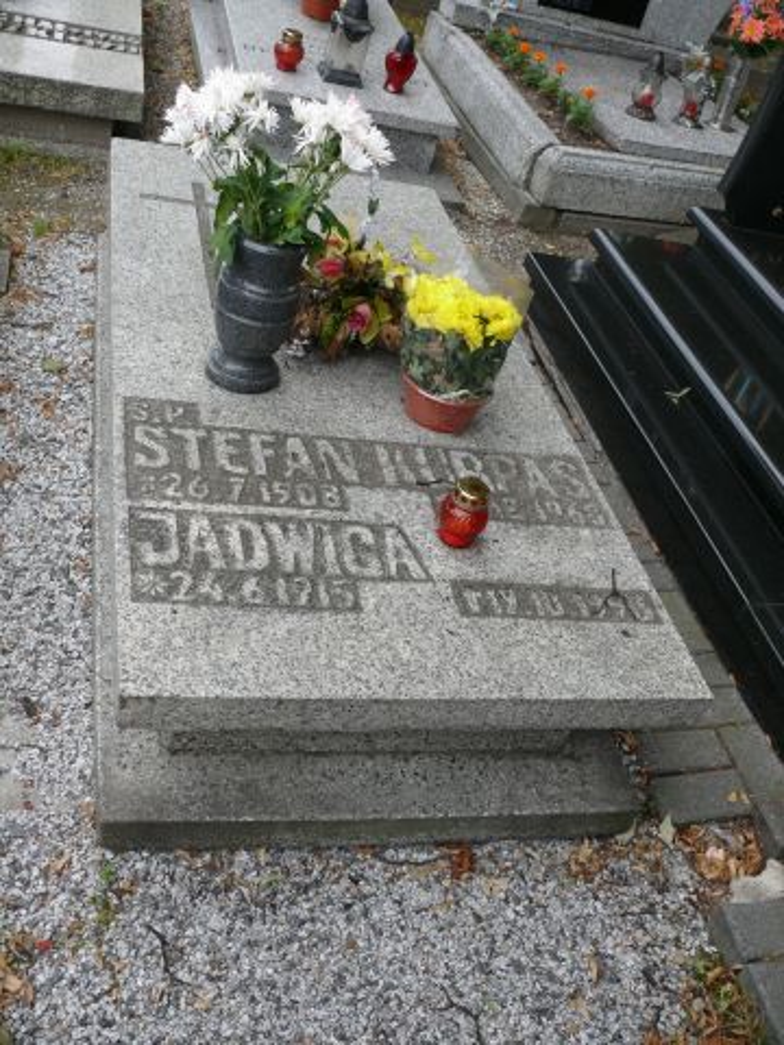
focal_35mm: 35
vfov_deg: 52.6
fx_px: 1057
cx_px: 392
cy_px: 522
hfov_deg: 40.7
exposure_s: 1/125
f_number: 3.6
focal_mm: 7.4
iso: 100
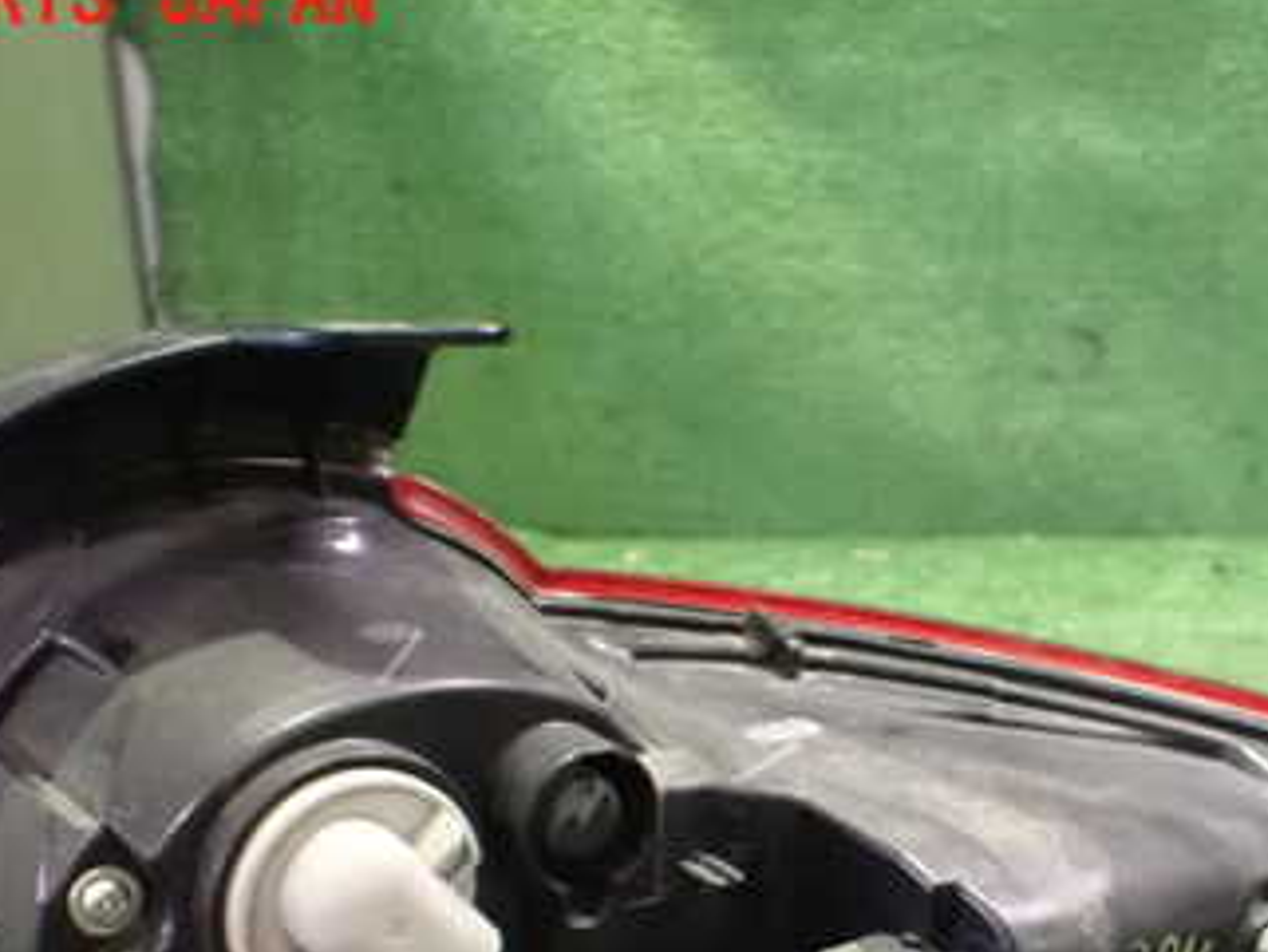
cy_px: 837
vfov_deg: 25.4
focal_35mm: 56
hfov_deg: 34.0
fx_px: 2052
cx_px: 841
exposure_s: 1/30
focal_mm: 5.4
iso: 1600
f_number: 2.3
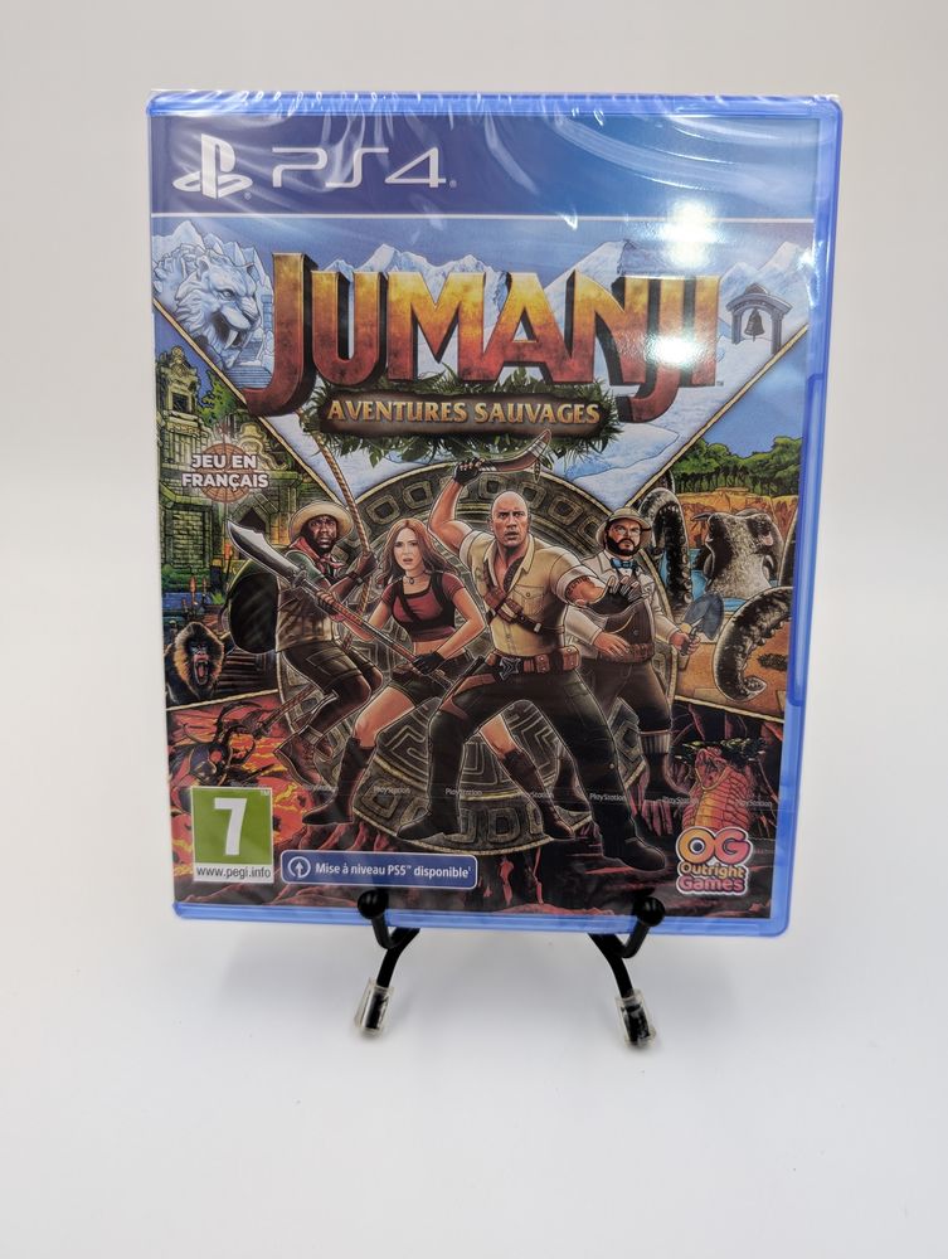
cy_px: 630
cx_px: 474
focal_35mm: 24
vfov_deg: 71.5
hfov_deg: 56.9
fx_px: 874
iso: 60
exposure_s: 1/31.4
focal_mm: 6.9
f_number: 1.68
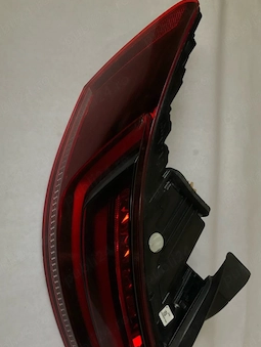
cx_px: 117
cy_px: 192
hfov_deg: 43.0
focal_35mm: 33
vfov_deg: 55.2
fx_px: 331
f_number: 1.8
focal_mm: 4
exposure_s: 1/15
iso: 64
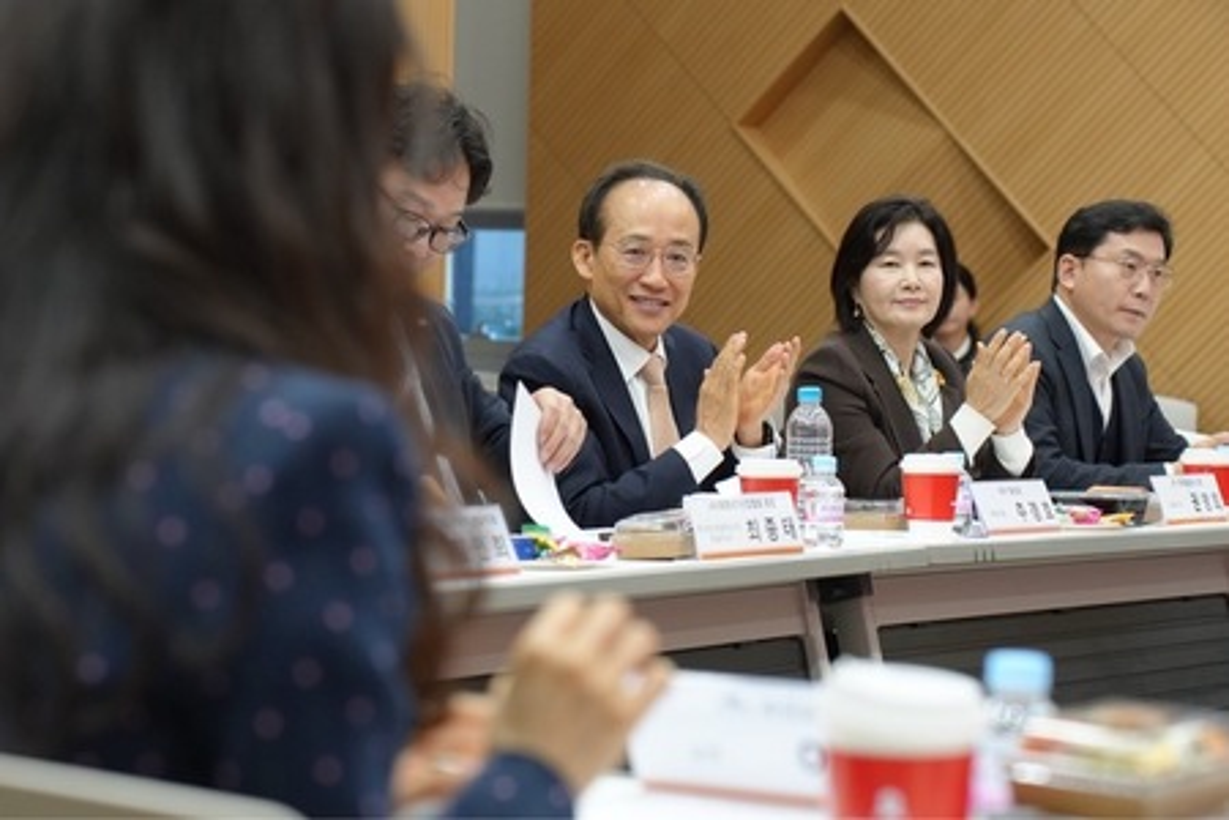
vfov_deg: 12.3
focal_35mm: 111
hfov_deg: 18.4
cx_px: 614
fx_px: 3789
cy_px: 410
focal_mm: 74
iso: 1250
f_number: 4
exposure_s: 1/160
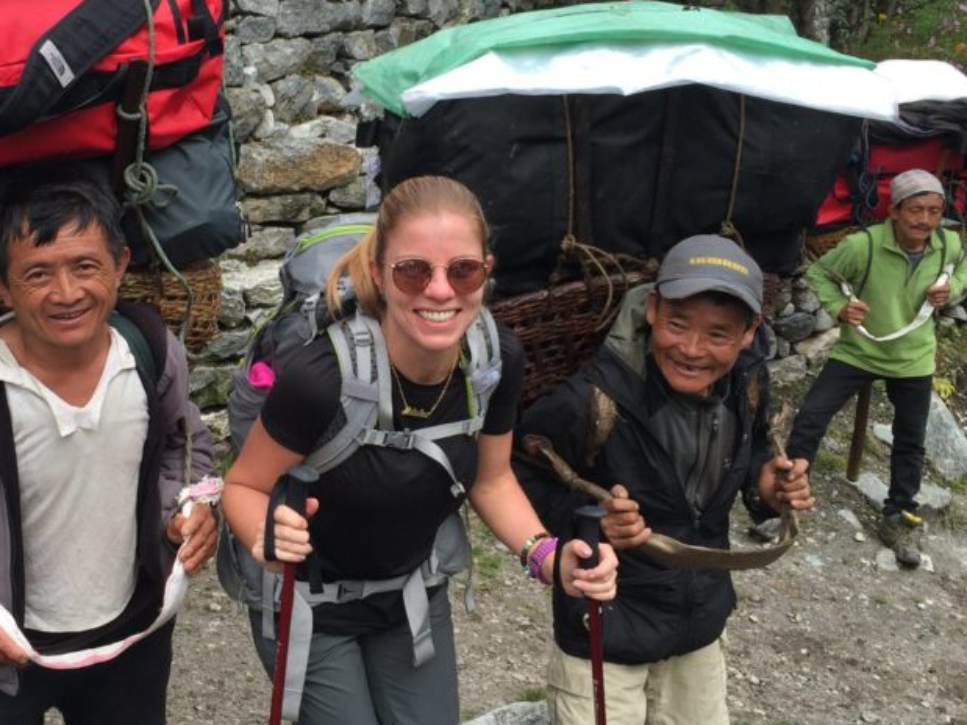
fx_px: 1341
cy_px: 322
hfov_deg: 39.2
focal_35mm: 48
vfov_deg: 30.2
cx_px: 322
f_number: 2.2
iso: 32
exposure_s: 1/775
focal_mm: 4.15
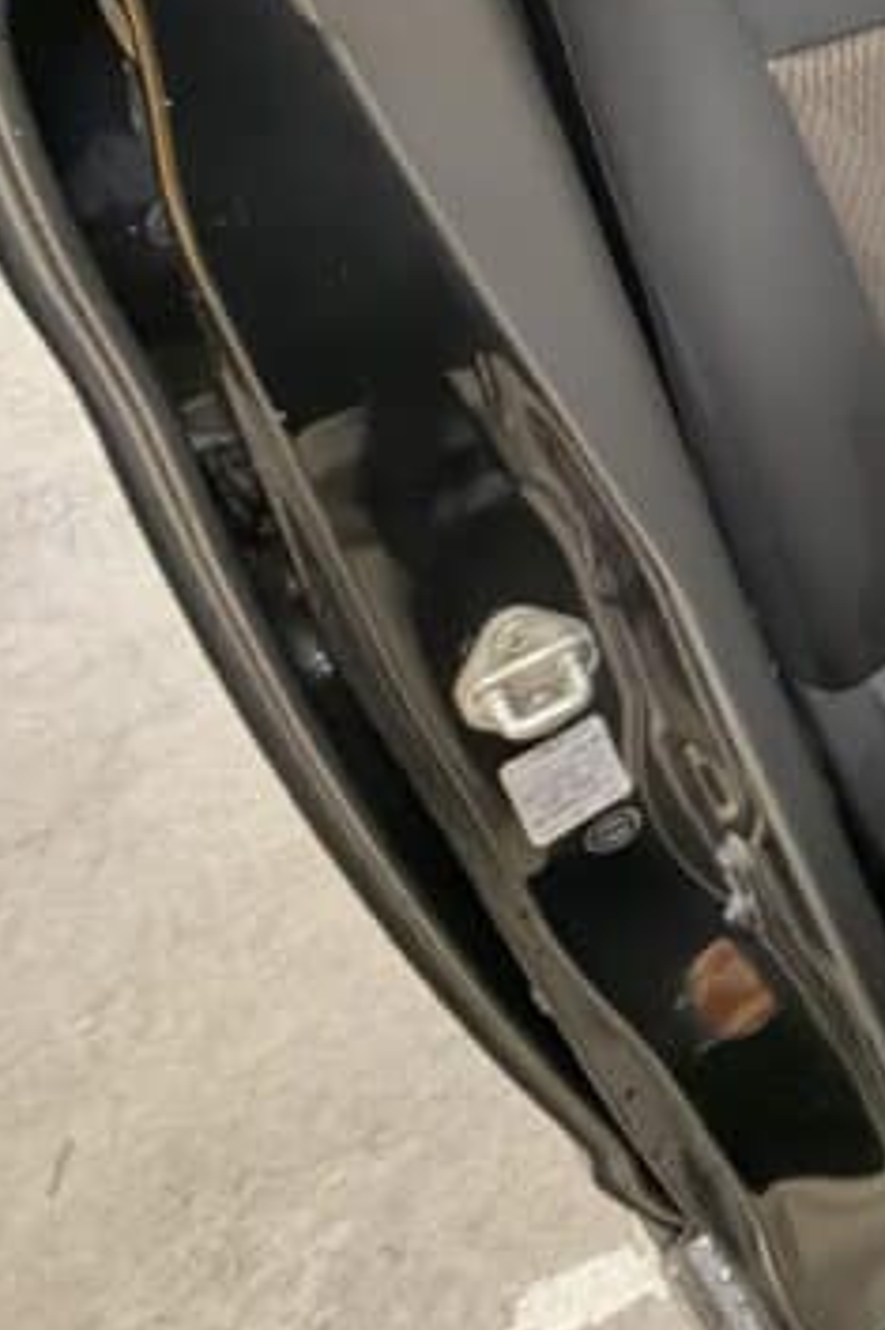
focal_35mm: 33
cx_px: 1280
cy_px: 241
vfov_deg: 53.0
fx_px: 1218
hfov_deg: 28.4
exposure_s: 1/33
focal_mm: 2.22
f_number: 2.2
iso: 1250
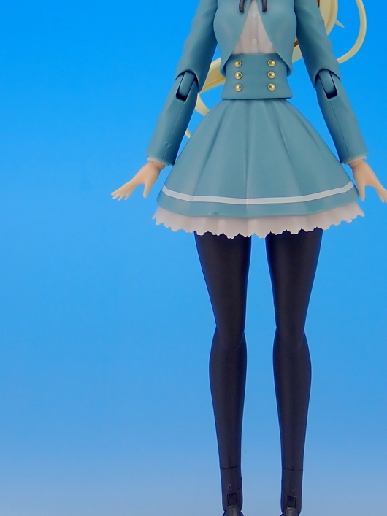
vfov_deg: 20.2
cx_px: 262
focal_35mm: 97
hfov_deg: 15.2
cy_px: 196
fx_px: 1446
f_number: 5
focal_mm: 11.88
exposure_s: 1/13
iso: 100
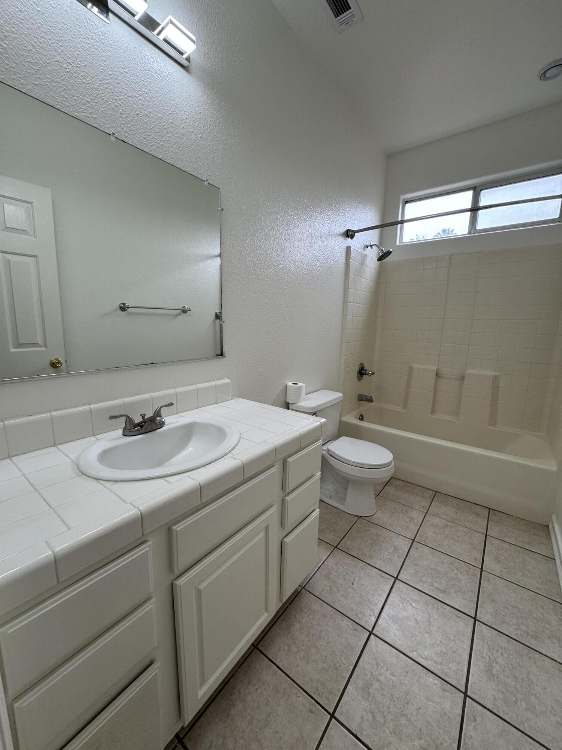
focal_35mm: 14
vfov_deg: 102.1
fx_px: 303
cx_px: 281
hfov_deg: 85.7
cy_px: 375
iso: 200
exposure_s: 1/120
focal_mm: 2.22
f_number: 2.2
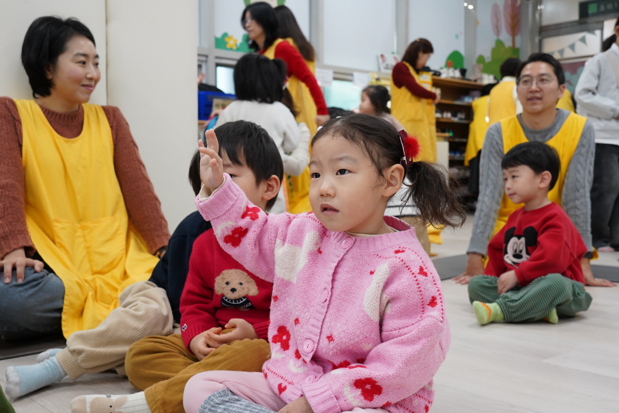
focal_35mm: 40
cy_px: 206
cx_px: 310
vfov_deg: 33.4
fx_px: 688
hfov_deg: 48.5
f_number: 7.1
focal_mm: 40
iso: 2500
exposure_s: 1/80
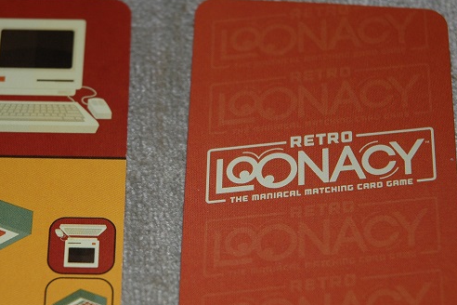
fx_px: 1888
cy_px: 155
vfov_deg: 9.2
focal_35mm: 149
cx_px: 155
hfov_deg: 13.8
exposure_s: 1/60
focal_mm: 65
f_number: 4.5
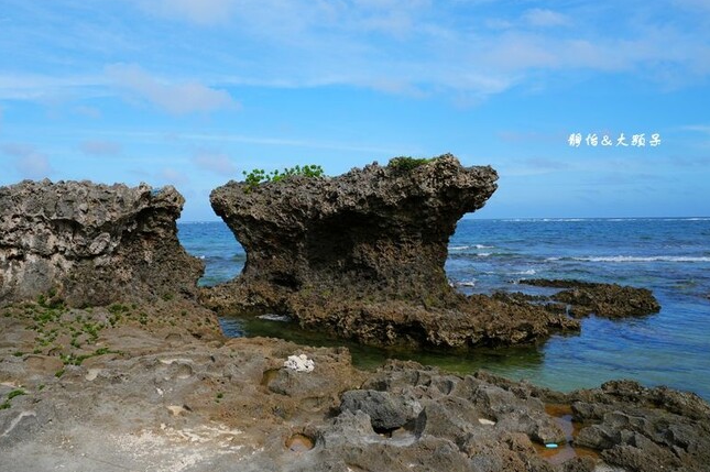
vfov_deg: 44.8
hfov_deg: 62.9
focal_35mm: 29
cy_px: 201
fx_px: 571
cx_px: 273
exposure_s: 1/400
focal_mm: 22
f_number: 8
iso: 160
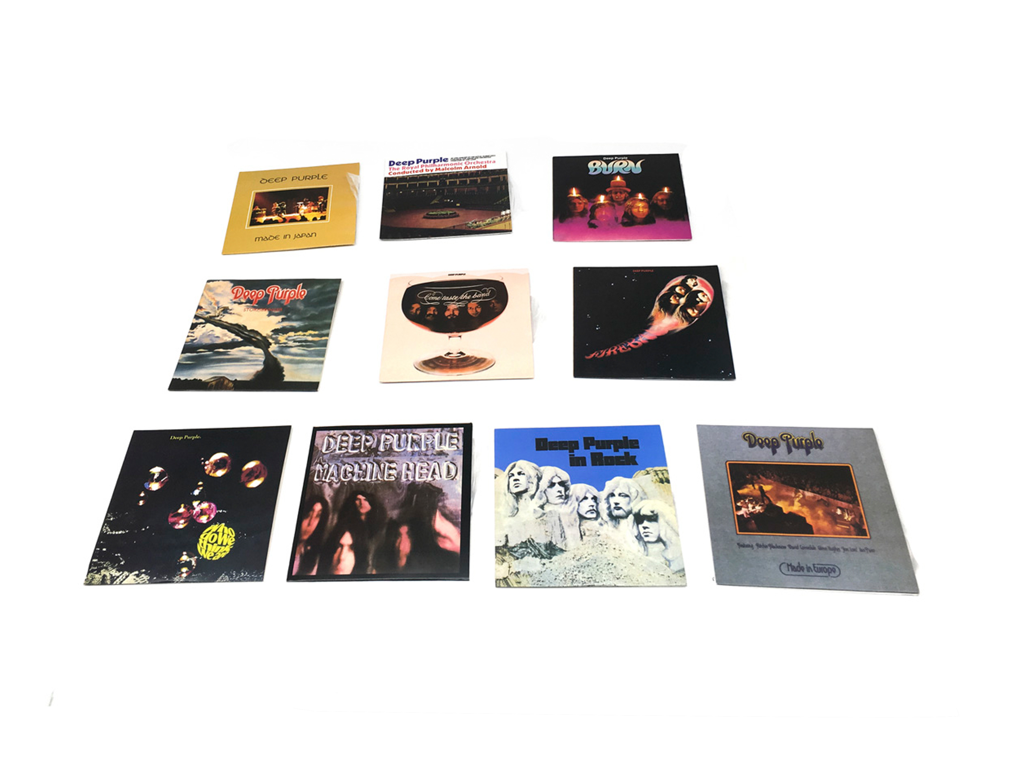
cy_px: 380
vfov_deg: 48.2
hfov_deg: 61.7
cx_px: 508
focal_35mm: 29
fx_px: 850
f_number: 2.2
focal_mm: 4.15
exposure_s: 1/126
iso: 25
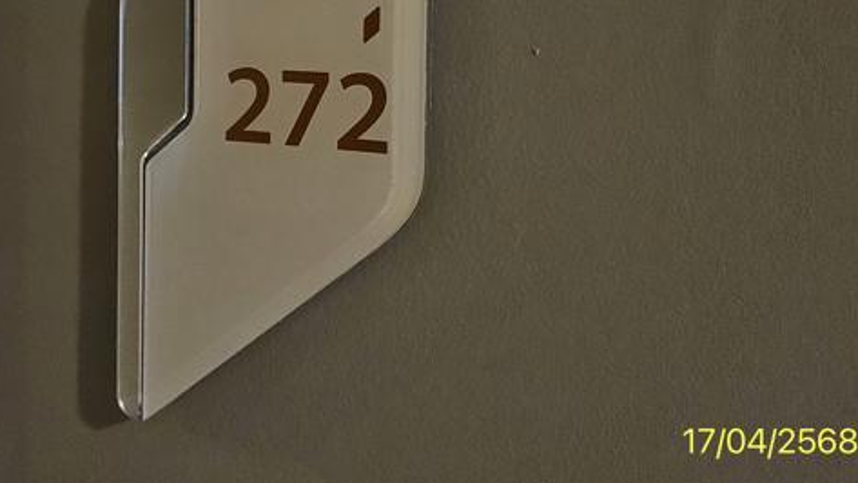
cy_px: 57
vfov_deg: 32.2
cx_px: 312
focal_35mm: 35
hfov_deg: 55.8
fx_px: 796
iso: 1250
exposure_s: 1/25
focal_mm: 5.4
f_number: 1.8
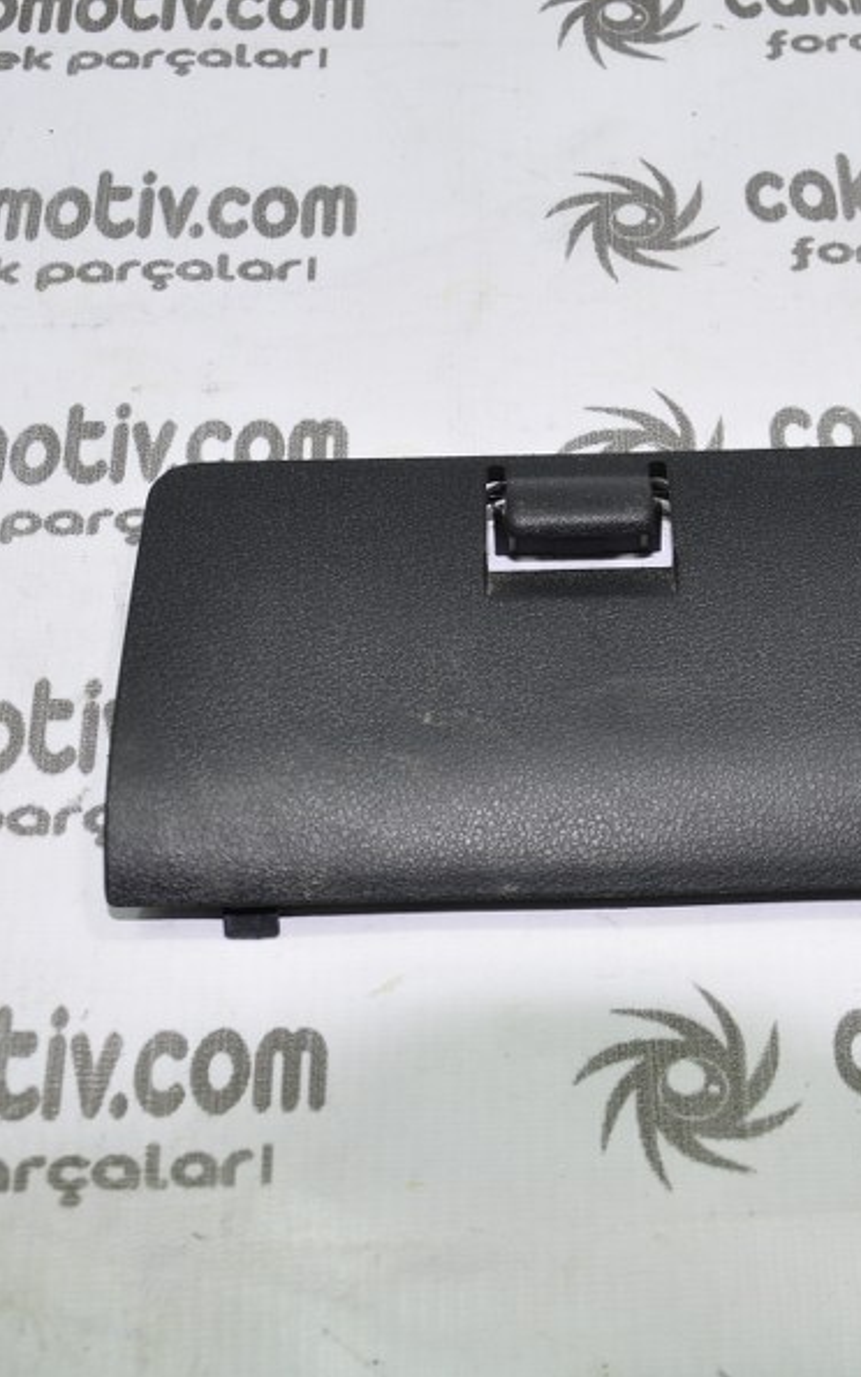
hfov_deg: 22.3
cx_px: 595
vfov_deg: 35.2
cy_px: 687
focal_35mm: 58
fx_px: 2168
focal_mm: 25
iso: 200
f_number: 5
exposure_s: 1/40
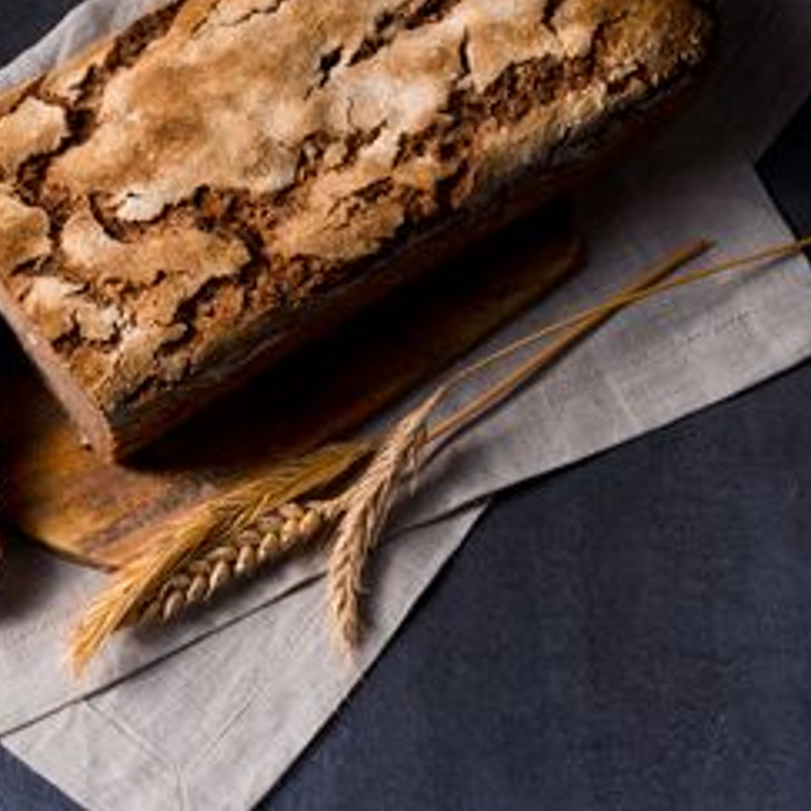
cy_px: 257
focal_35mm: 126
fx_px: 3340
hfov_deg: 13.8
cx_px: 285
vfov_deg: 13.8
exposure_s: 1/160
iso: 64
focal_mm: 60
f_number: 18
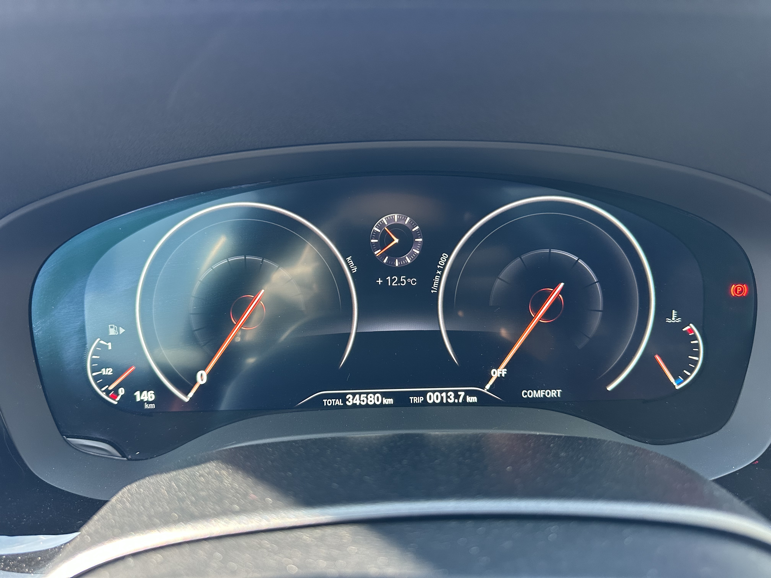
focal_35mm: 24
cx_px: 386
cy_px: 289
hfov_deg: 71.6
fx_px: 535
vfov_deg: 56.8
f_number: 1.78
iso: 320
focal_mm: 6.86
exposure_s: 1/57
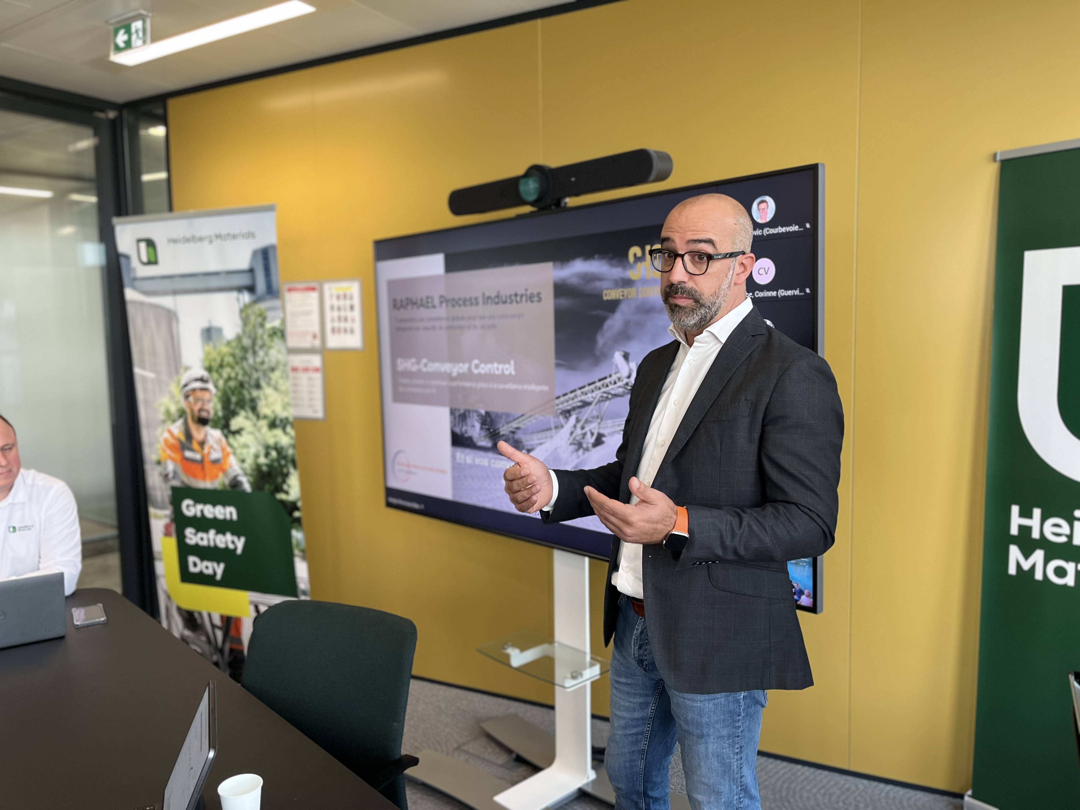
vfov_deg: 53.1
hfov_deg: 67.3
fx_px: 811
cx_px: 540
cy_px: 405
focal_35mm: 26
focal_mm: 5.1
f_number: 1.6
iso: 100
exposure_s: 1/100
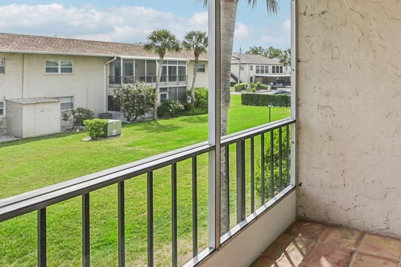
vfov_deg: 44.6
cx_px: 296
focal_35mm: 28
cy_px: 63
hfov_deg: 62.1
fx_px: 312
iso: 400
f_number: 8
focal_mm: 14
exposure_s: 1/640
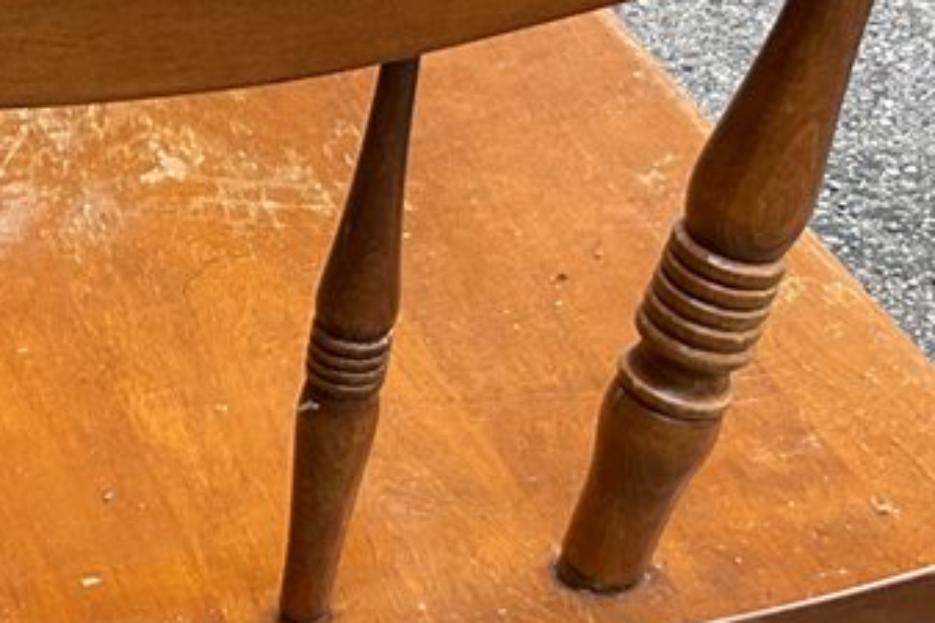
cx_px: -4
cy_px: 453
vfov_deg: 10.1
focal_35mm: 135
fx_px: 3504
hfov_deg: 14.9
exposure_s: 1/197
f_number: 1.8
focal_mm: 3
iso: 16
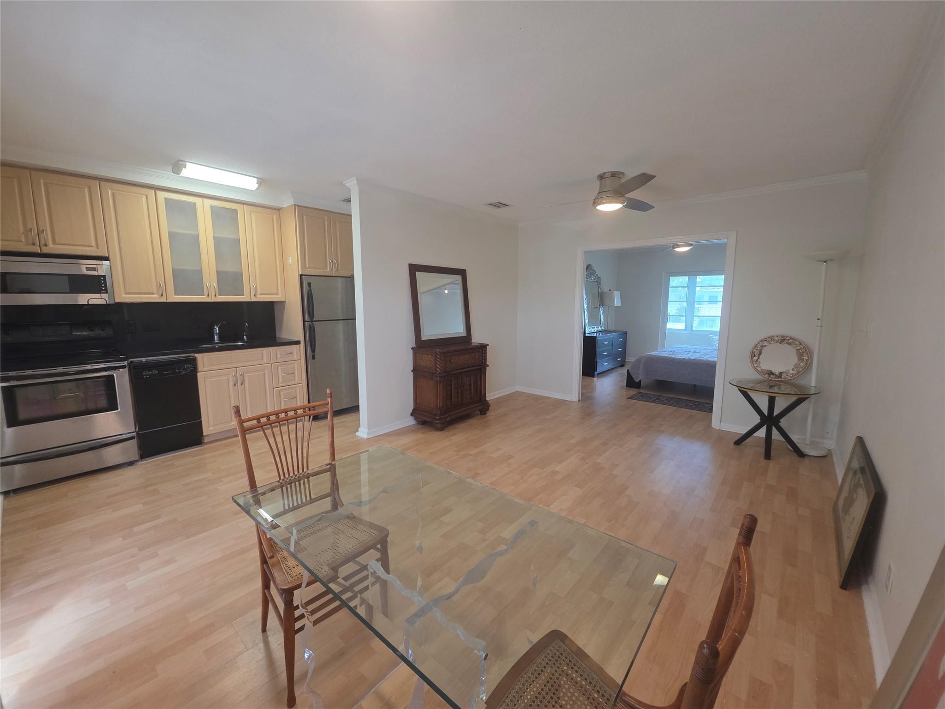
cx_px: 472
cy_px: 354
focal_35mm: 13
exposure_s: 1/120
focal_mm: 2.2
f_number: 1.9
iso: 200
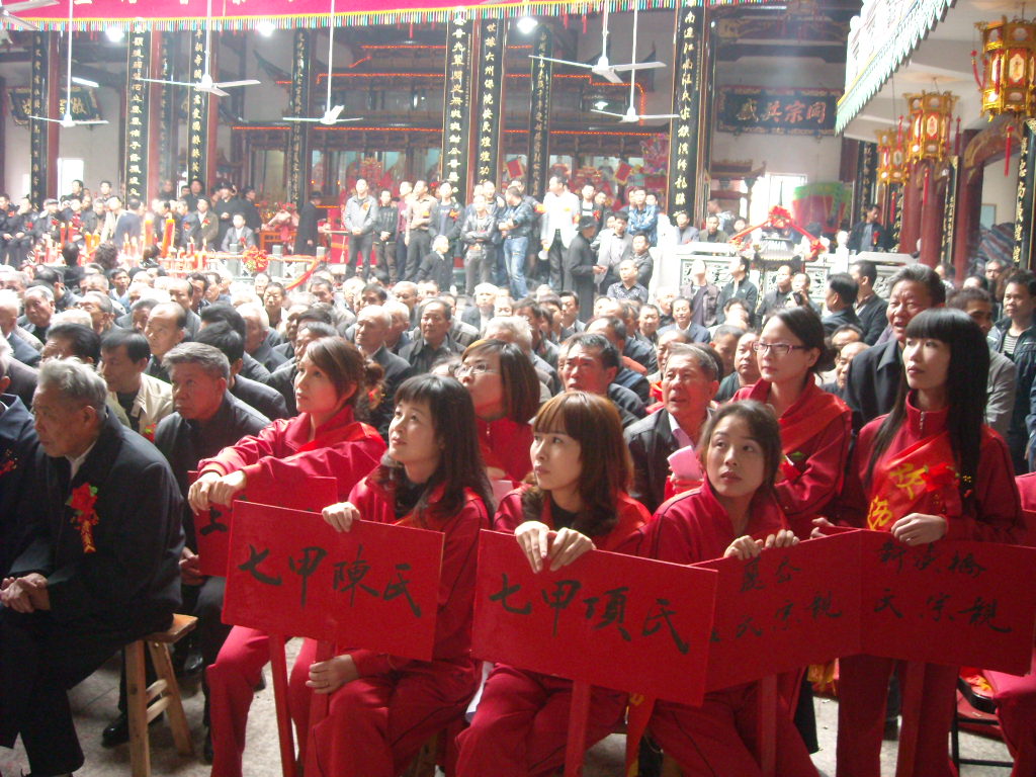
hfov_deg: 52.6
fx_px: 1047
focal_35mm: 35
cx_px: 518
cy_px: 388
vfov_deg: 40.7
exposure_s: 1/44
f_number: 2.8
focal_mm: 5.7
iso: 400
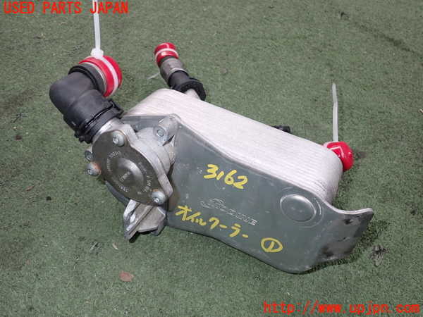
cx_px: 212
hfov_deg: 60.0
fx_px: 367
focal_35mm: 30
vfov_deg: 46.8
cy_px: 158
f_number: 6.3
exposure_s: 1/30
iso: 100
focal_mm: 5.4
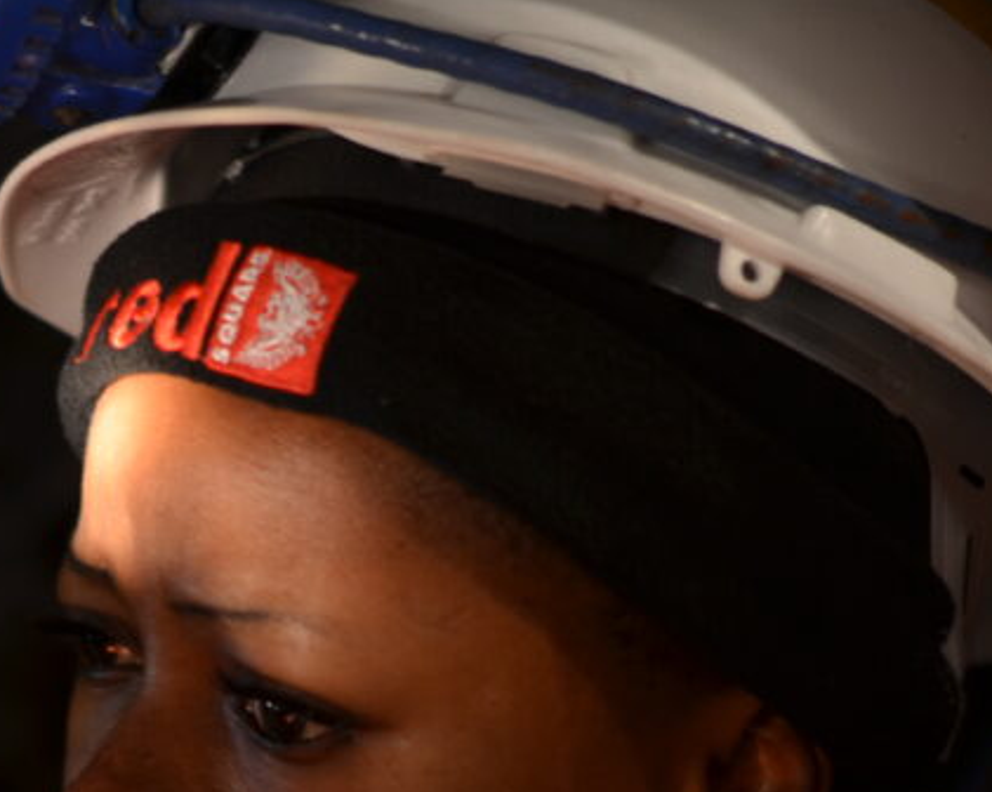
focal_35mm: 171
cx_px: 80
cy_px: 792
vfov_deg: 9.0
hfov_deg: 11.2
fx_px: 5016
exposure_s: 1/25
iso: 100
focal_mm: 50
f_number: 1.4
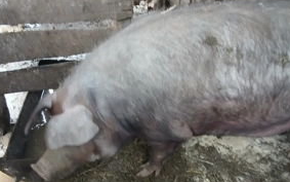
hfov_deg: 50.4
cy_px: 113
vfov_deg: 32.6
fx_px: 308
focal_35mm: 39
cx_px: 146
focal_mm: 3.98
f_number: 1.8
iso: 200
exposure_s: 1/33.3
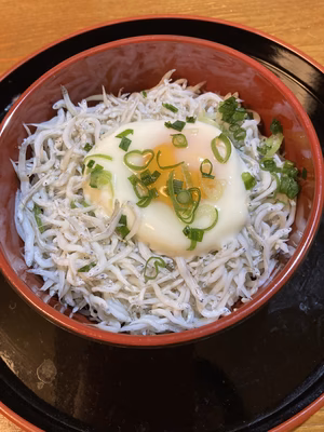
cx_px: 162
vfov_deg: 63.4
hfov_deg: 49.7
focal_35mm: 28
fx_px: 349
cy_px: 216
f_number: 1.8
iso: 160
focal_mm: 3.99
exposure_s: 1/60
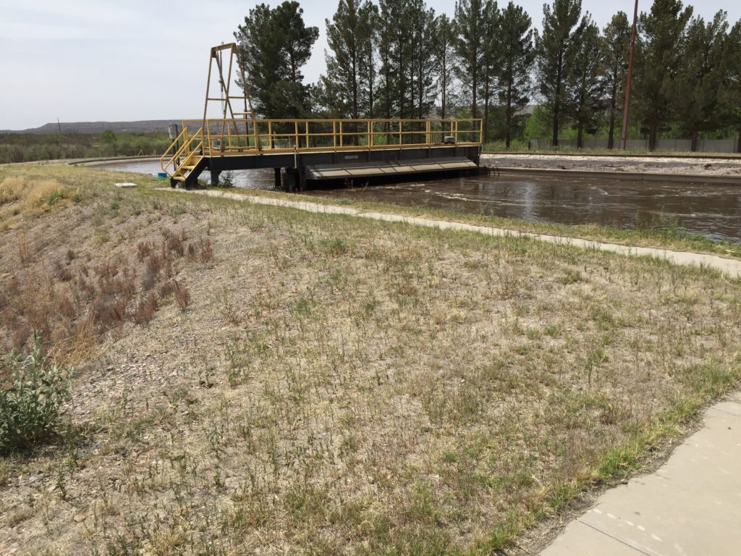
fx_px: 621
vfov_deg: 48.2
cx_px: 370
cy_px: 278
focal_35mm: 29
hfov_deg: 61.7
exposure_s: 1/3049
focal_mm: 4.15
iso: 32
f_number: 2.2
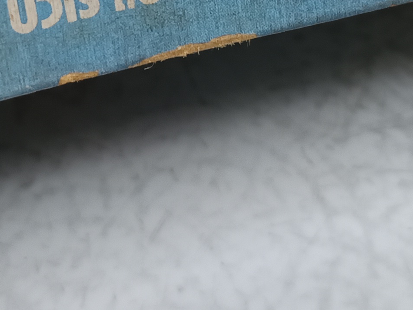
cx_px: 152
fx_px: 1205
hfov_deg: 19.4
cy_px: -134
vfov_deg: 13.9
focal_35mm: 101
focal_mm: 5.31
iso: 1137
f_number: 1.7
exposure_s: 1/33.3
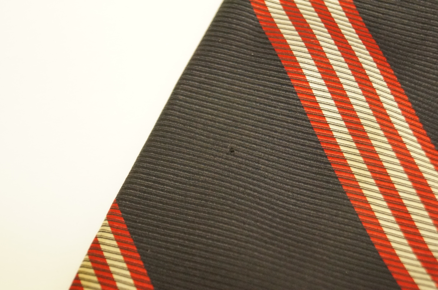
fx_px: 911
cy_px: 145
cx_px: 219
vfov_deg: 18.1
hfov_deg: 27.0
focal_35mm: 75
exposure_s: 1/80
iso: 2500
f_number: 5.6
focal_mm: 50
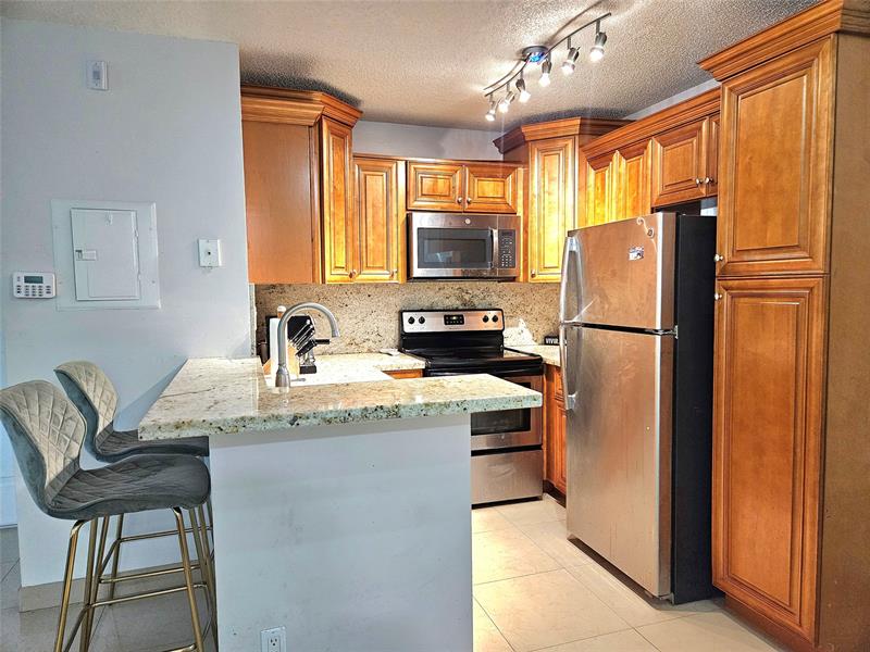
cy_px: 326
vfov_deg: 58.9
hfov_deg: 73.9
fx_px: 578
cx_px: 435
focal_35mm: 23
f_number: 1.8
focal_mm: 5.4
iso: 640
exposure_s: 1/120
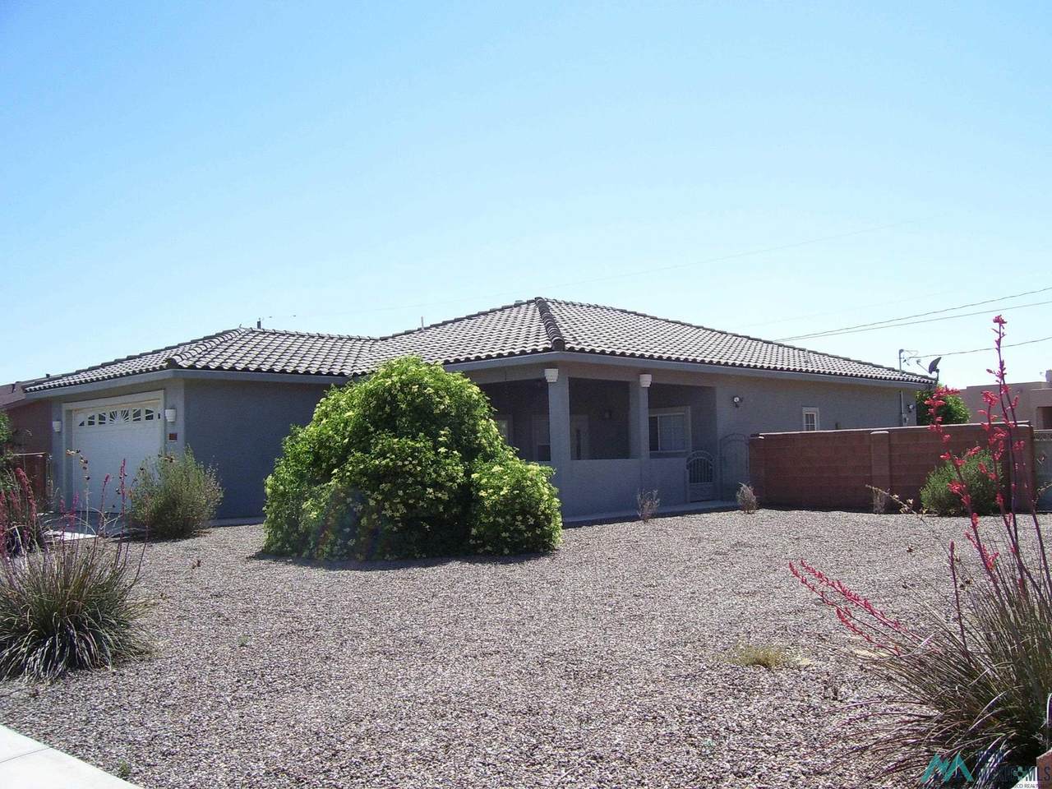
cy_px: 394
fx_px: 1033
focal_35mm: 34
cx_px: 526
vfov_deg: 41.8
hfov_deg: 54.0
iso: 80
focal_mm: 5.6
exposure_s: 1/350
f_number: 4.8
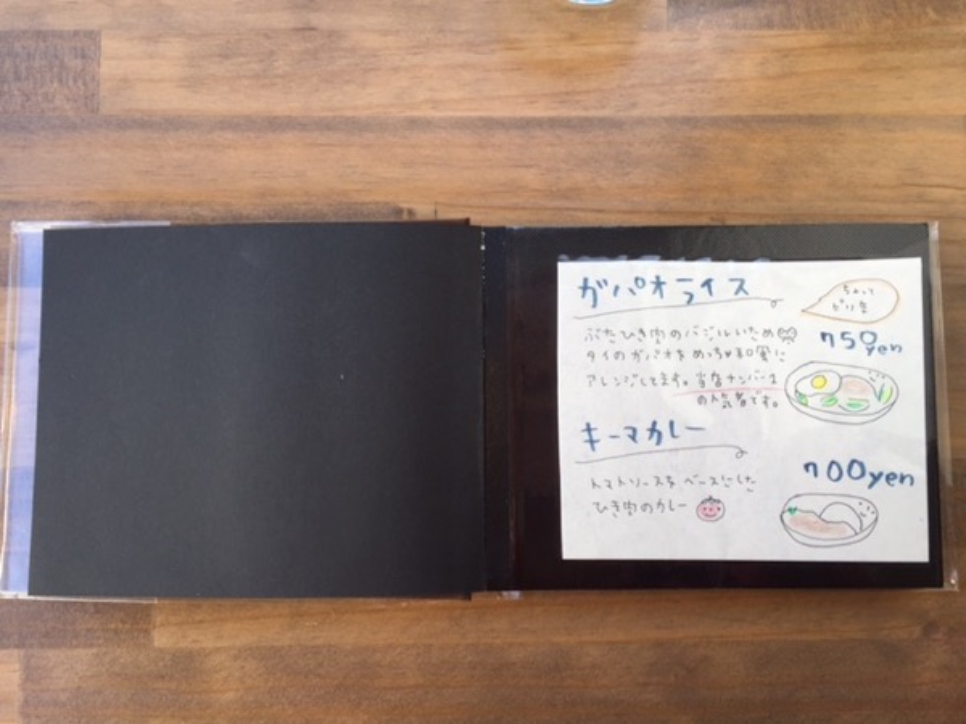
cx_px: 483
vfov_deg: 48.2
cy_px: 362
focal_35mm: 29
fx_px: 809
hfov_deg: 61.7
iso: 32
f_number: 2.2
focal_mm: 4.15
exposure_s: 1/120
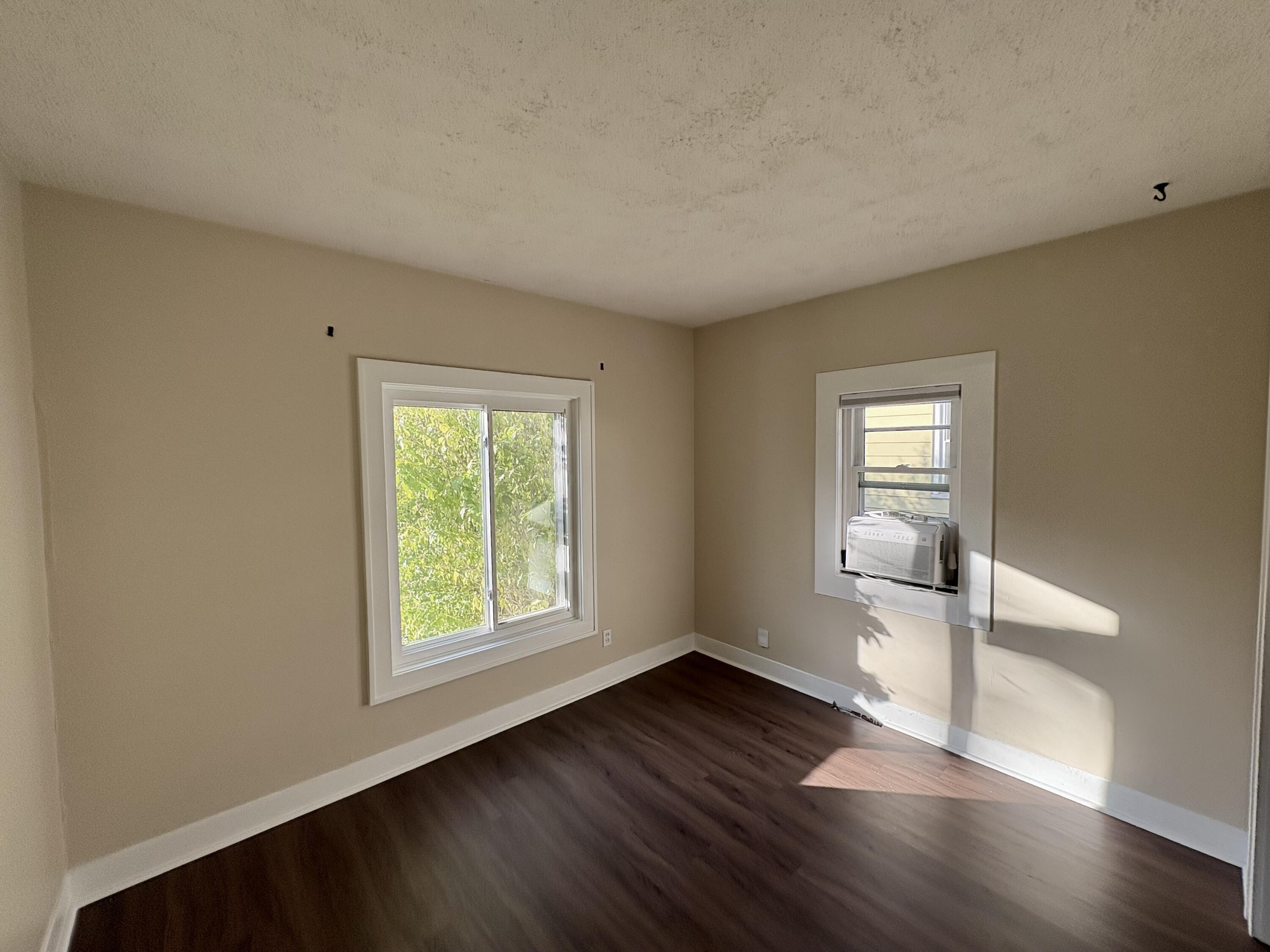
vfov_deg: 85.7
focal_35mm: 14
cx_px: 635
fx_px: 514
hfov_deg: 102.1
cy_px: 476
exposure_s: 1/150
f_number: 2.2
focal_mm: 2.22
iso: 64
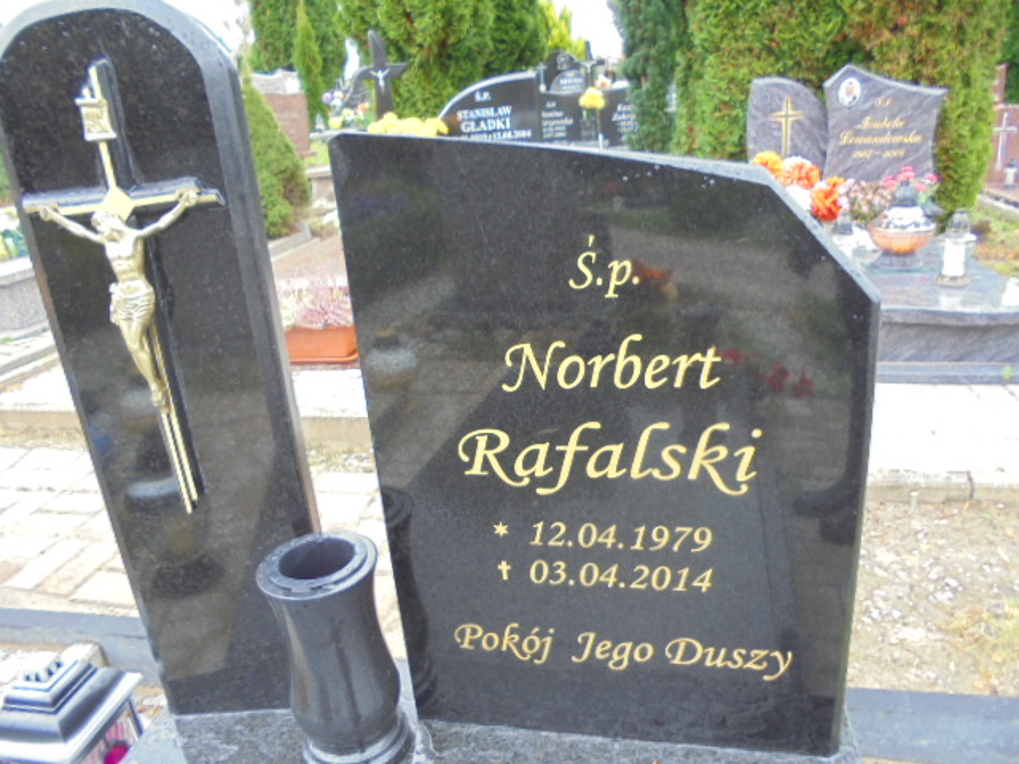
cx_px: 510
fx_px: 765
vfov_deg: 53.1
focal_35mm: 26
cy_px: 382
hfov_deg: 67.3
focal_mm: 4.6
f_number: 3.5
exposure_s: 1/30
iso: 100
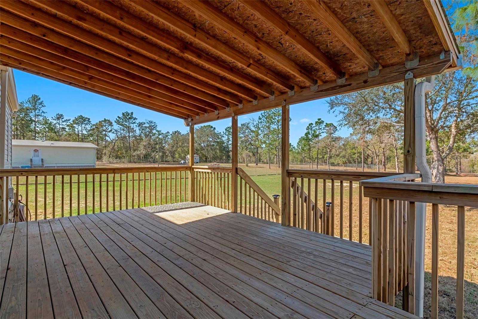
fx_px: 239
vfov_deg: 67.4
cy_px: 160
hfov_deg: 90.0
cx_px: 239
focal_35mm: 18
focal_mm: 12
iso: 1000
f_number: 8
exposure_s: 1/1500
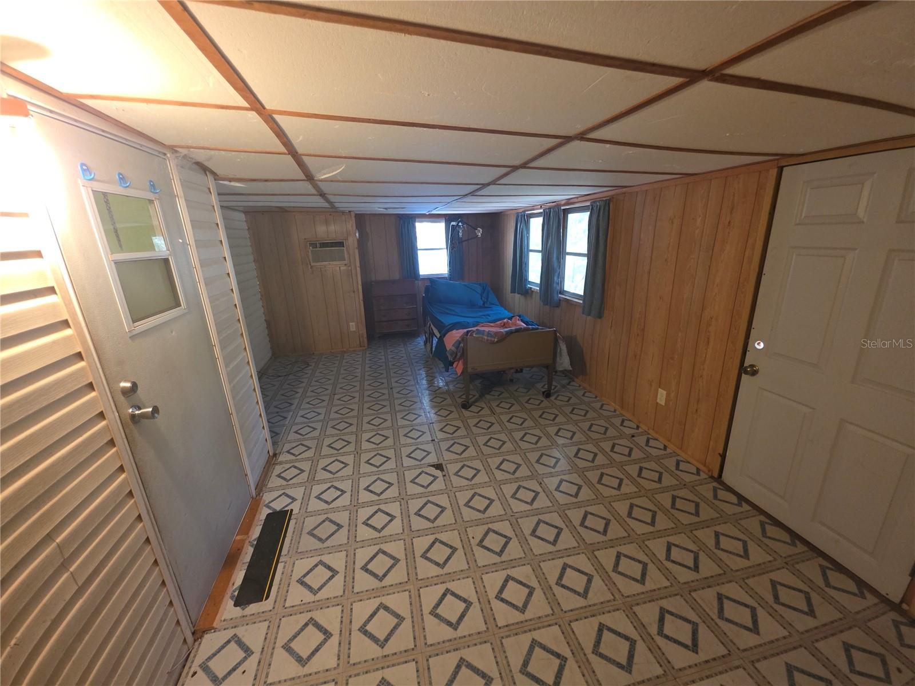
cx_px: 458
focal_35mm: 13
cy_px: 343
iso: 500
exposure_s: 1/60
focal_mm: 2.2
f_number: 1.9
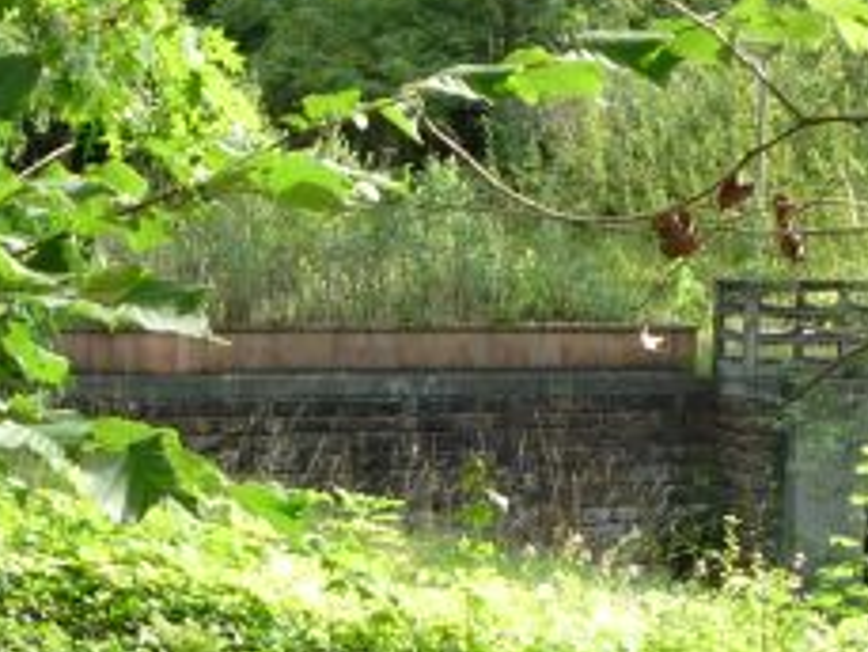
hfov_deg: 18.0
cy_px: 318
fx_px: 2735
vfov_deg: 13.6
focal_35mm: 109
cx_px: 534
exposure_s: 1/100
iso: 100
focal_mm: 5.3
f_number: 3.3
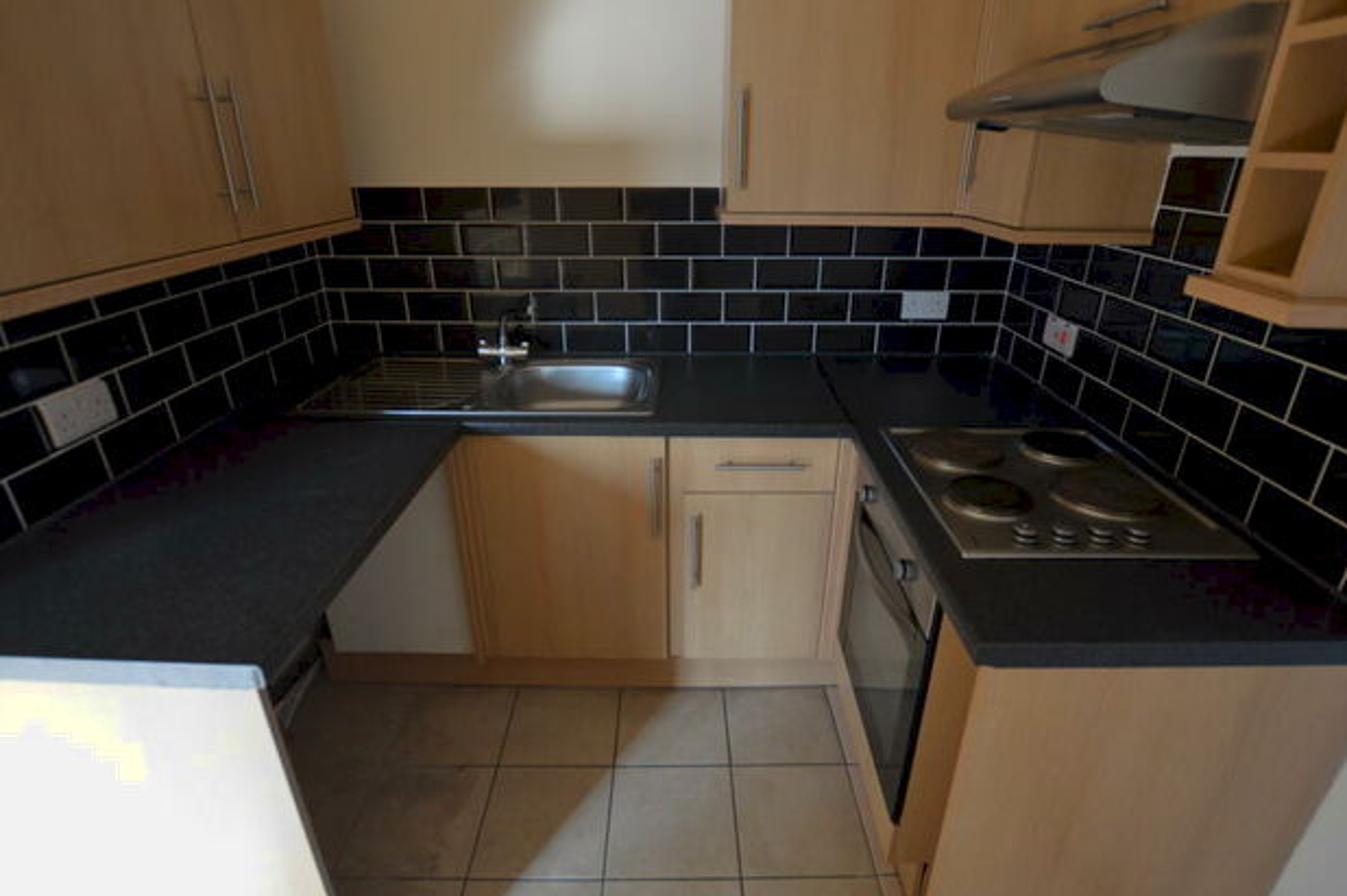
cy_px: 451
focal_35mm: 17
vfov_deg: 70.3
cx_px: 693
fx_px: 636
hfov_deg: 93.3
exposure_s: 1/80
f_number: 3.5
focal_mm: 10
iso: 400
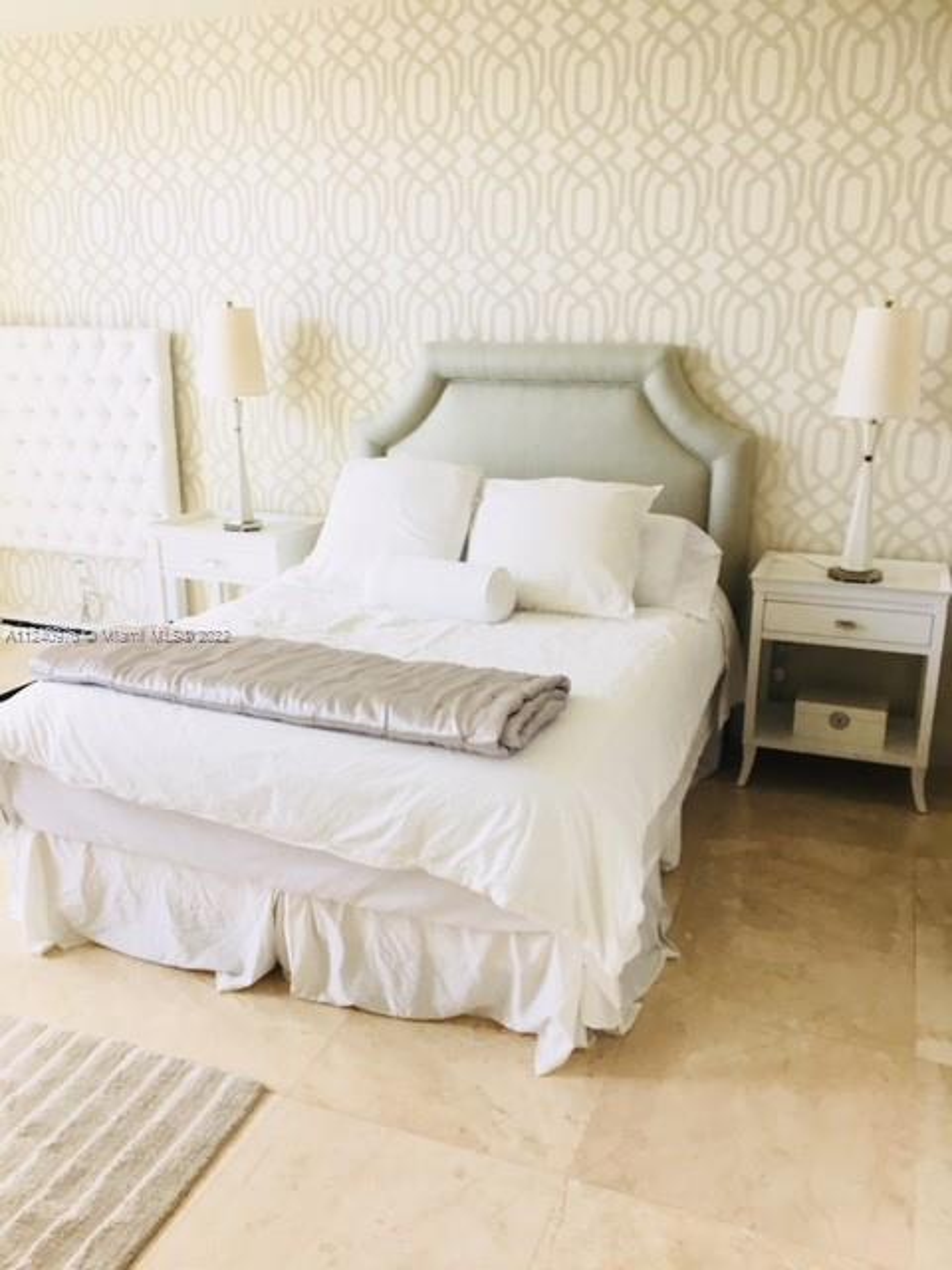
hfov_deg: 48.2
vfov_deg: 61.7
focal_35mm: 29
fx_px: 1063
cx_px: 476
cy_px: 635
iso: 25
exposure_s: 1/33
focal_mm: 4.15
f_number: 2.2
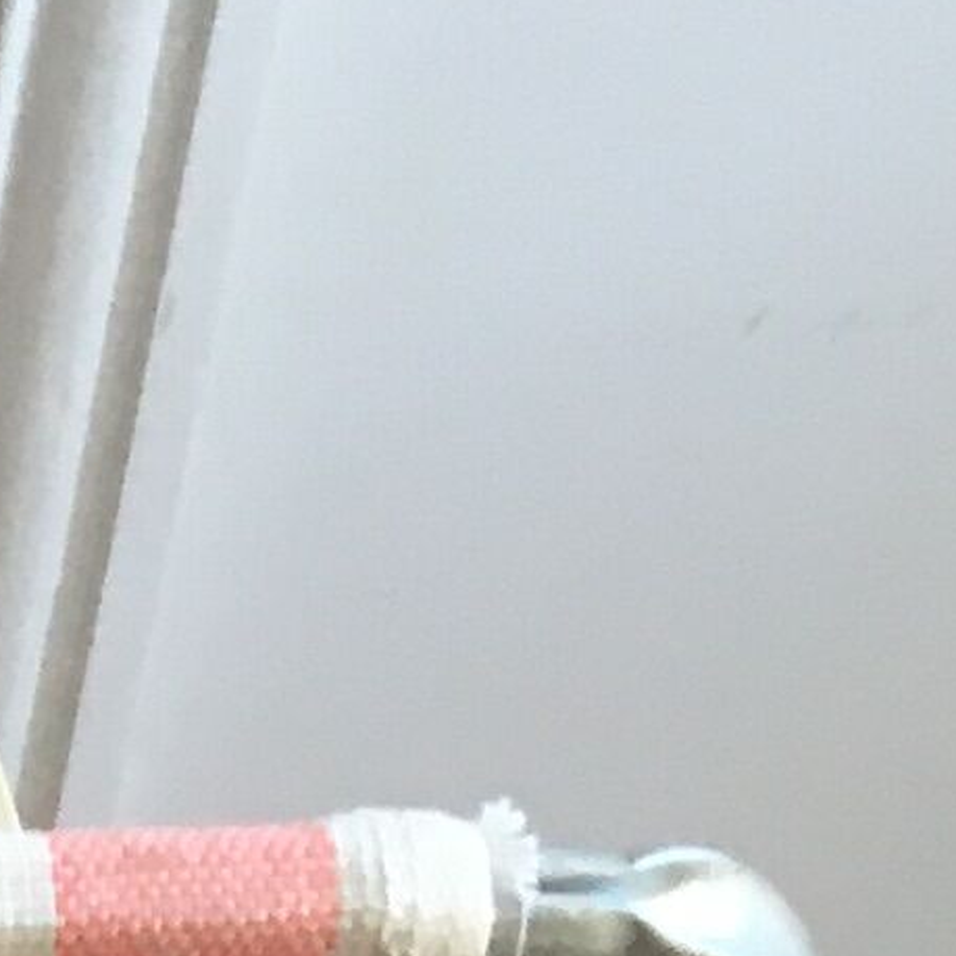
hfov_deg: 7.3
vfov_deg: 7.1
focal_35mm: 225
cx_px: -1381
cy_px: 2574
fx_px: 7030
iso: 32
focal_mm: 4.15
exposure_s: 1/33
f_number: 2.2
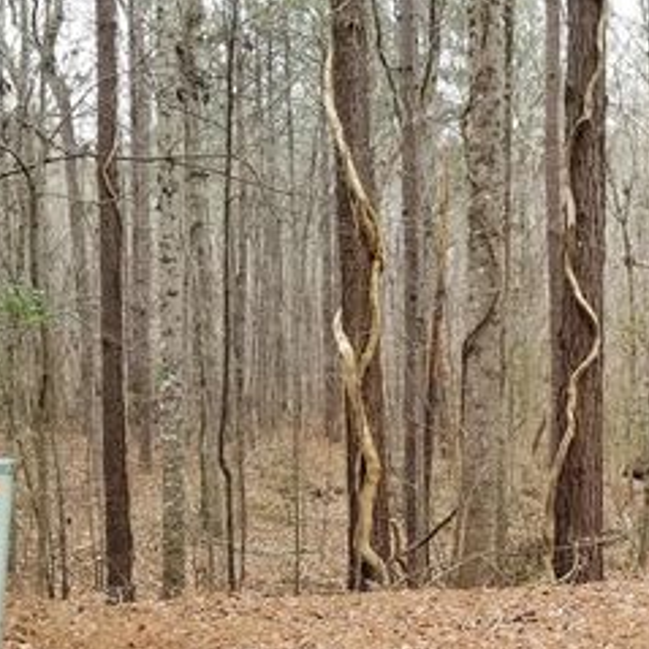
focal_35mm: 48
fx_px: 1018
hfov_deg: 33.6
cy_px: 387
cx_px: 573
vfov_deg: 35.2
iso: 50
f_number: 1.7
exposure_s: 1/72
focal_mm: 4.3
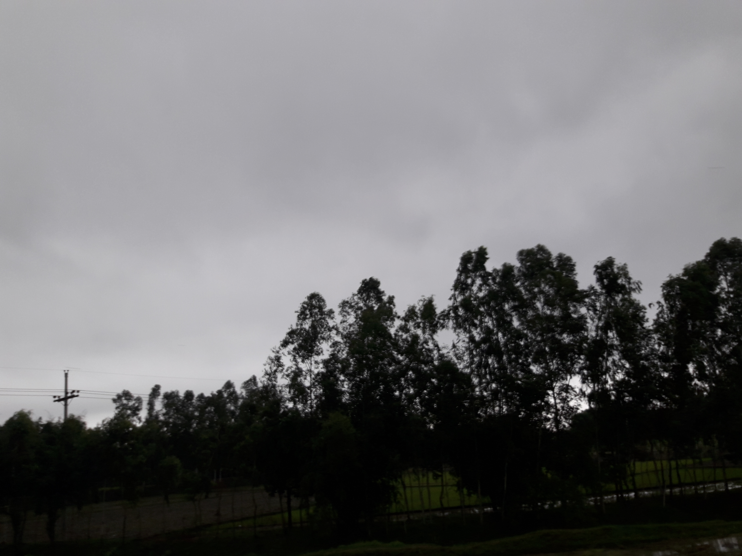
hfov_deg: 63.4
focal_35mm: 28
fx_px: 600
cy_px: 278
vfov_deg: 49.7
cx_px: 371
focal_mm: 3.7
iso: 40
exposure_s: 1/100
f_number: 1.9
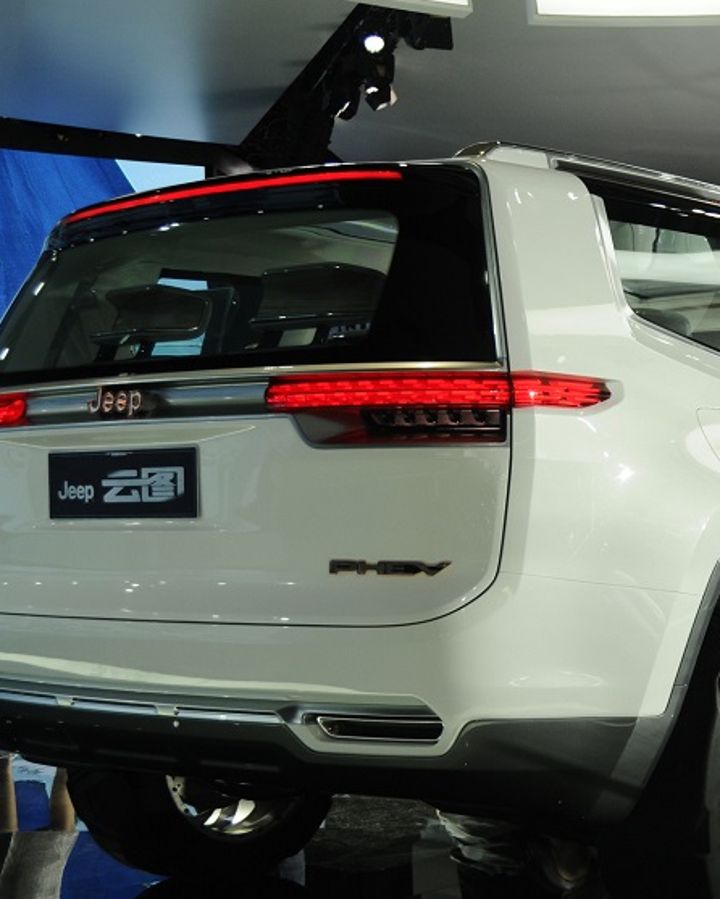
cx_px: 597
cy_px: 457
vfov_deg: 30.5
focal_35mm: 62
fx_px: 1651
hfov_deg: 24.1
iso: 400
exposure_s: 1/80
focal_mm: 24
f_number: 4.5
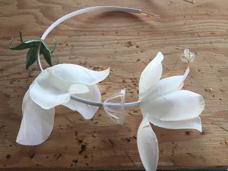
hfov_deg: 61.7
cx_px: 114
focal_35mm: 29
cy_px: 86
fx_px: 191
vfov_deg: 48.2
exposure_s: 1/60
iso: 40
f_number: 2.2
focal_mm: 4.15
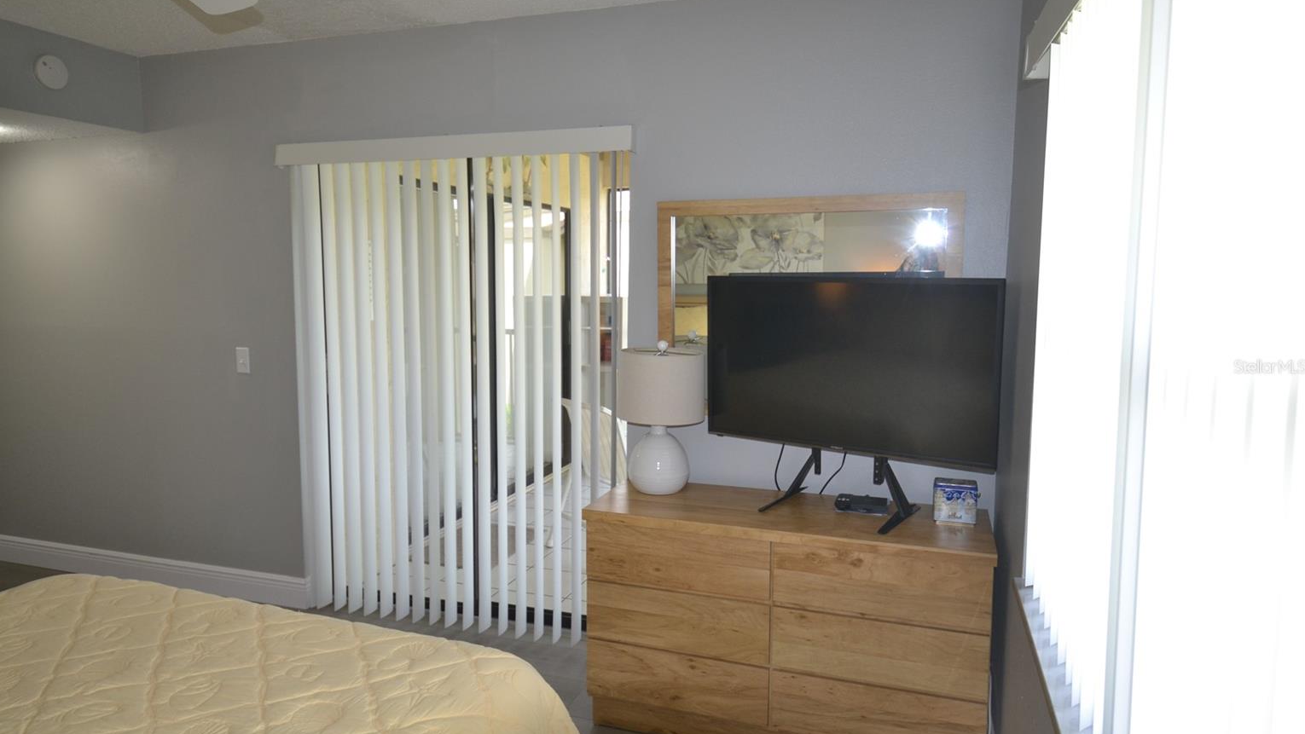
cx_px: 628
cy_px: 367
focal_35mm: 23
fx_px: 796
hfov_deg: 78.7
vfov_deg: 49.5
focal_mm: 14
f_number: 4
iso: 400
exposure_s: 1/125
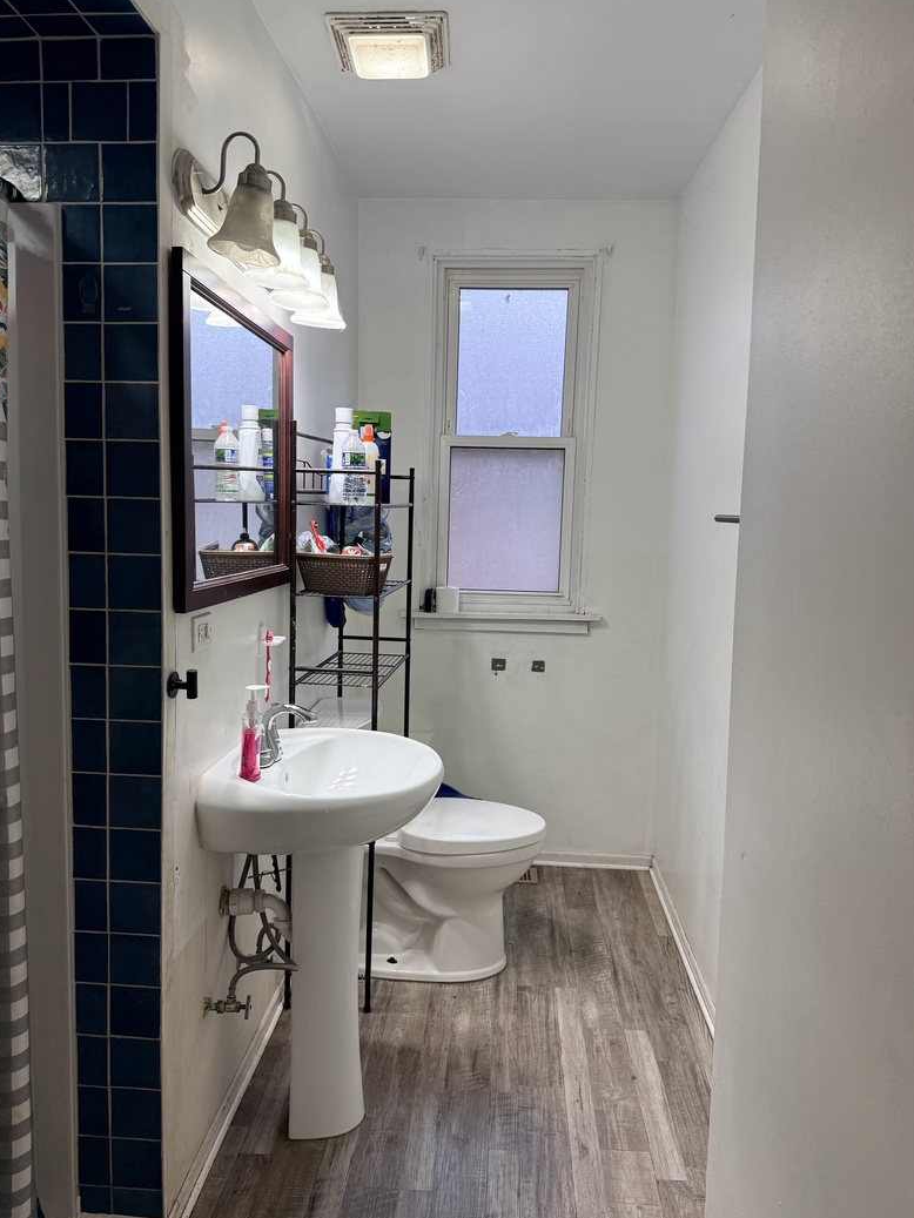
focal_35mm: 25
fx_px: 880
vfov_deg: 69.4
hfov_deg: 54.9
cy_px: 601
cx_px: 449
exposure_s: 1/170
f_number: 1.78
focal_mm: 6.76
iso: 125
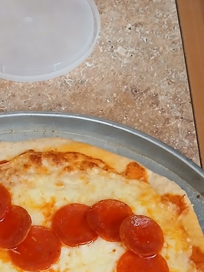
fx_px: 590
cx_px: 64
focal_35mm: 75
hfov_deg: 19.5
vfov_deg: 24.8
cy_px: 274
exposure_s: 1/60
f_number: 1.8
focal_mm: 3.98
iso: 200
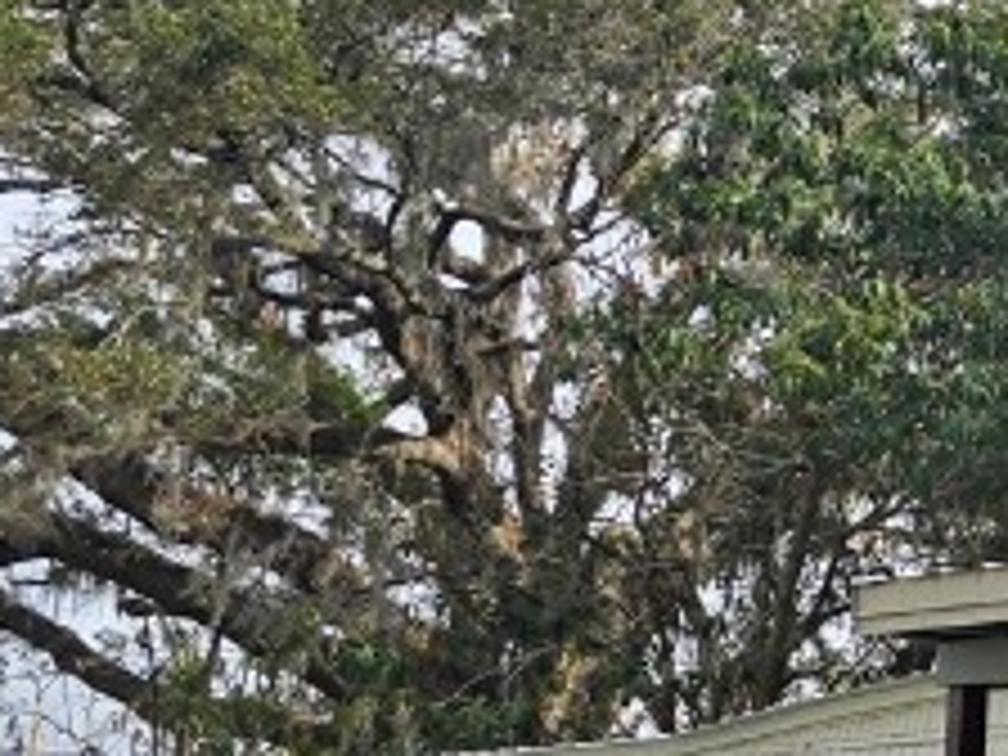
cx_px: 2120
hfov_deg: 14.8
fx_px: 3058
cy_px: 639
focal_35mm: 105
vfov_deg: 14.0
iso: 12
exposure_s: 1/594
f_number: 1.7
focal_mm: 6.3
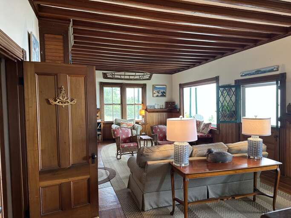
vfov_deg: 56.8
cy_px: 109
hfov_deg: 71.6
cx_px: 146
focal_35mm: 24
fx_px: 202
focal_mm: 6.86
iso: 125
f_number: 1.78
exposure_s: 1/60
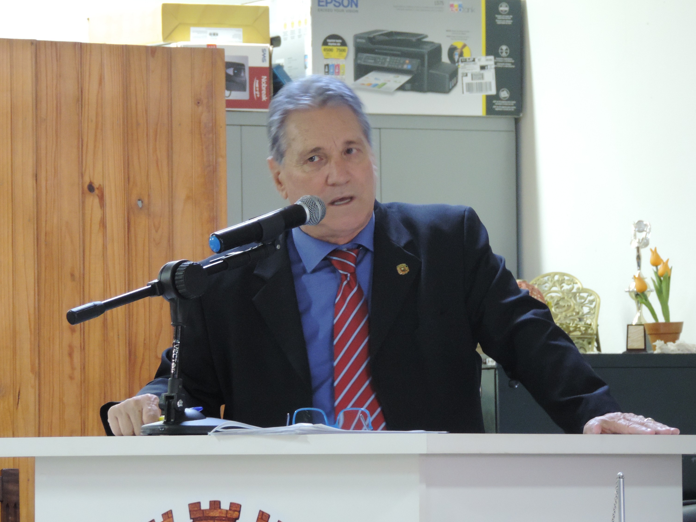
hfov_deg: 7.3
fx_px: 5469
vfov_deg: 5.5
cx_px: 329
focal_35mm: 272
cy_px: 243
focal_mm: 44.5
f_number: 4.7
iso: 800
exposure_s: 1/8
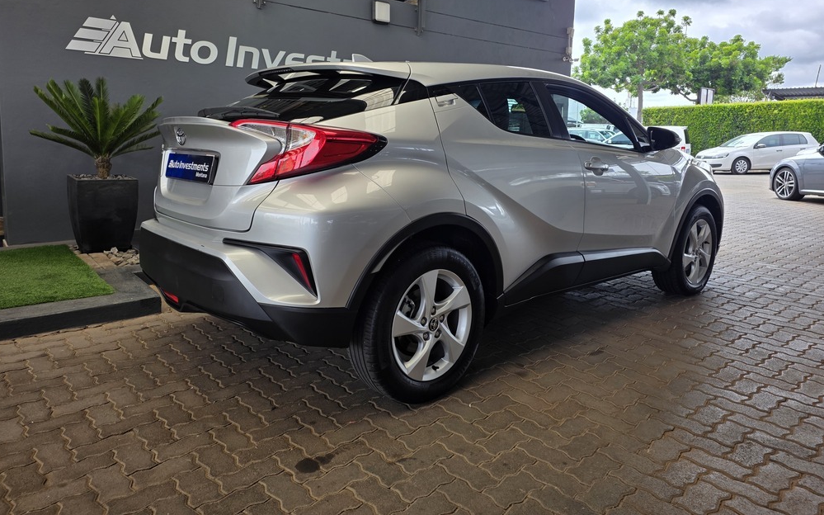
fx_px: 561
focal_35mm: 25
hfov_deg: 72.5
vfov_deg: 48.9
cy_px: 199
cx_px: 403
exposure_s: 1/359
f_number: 1.7
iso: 32
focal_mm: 6.25
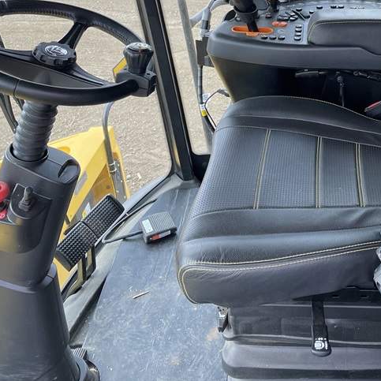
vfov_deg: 32.7
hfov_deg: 34.6
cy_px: 6
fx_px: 598
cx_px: 286
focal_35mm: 48
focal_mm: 4.2
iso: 32
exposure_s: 1/121
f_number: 1.6
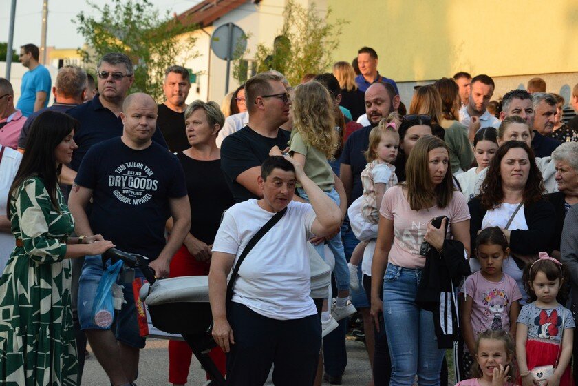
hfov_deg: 14.2
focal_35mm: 145
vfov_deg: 9.5
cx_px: 289
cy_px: 193
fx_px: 2328
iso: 4000
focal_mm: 145
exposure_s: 1/500
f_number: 11
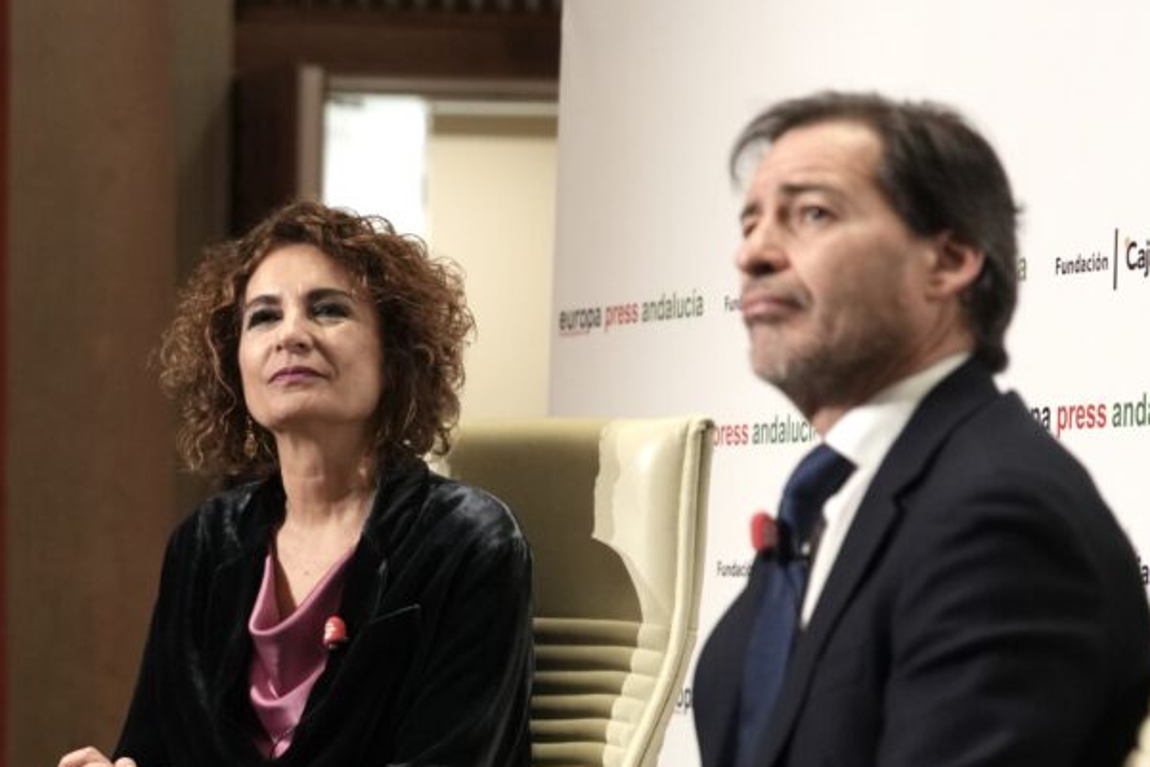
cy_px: 619
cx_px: 191
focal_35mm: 179
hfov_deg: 11.4
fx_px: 5719
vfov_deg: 7.7
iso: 1600
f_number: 2.8
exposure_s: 1/250
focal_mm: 70
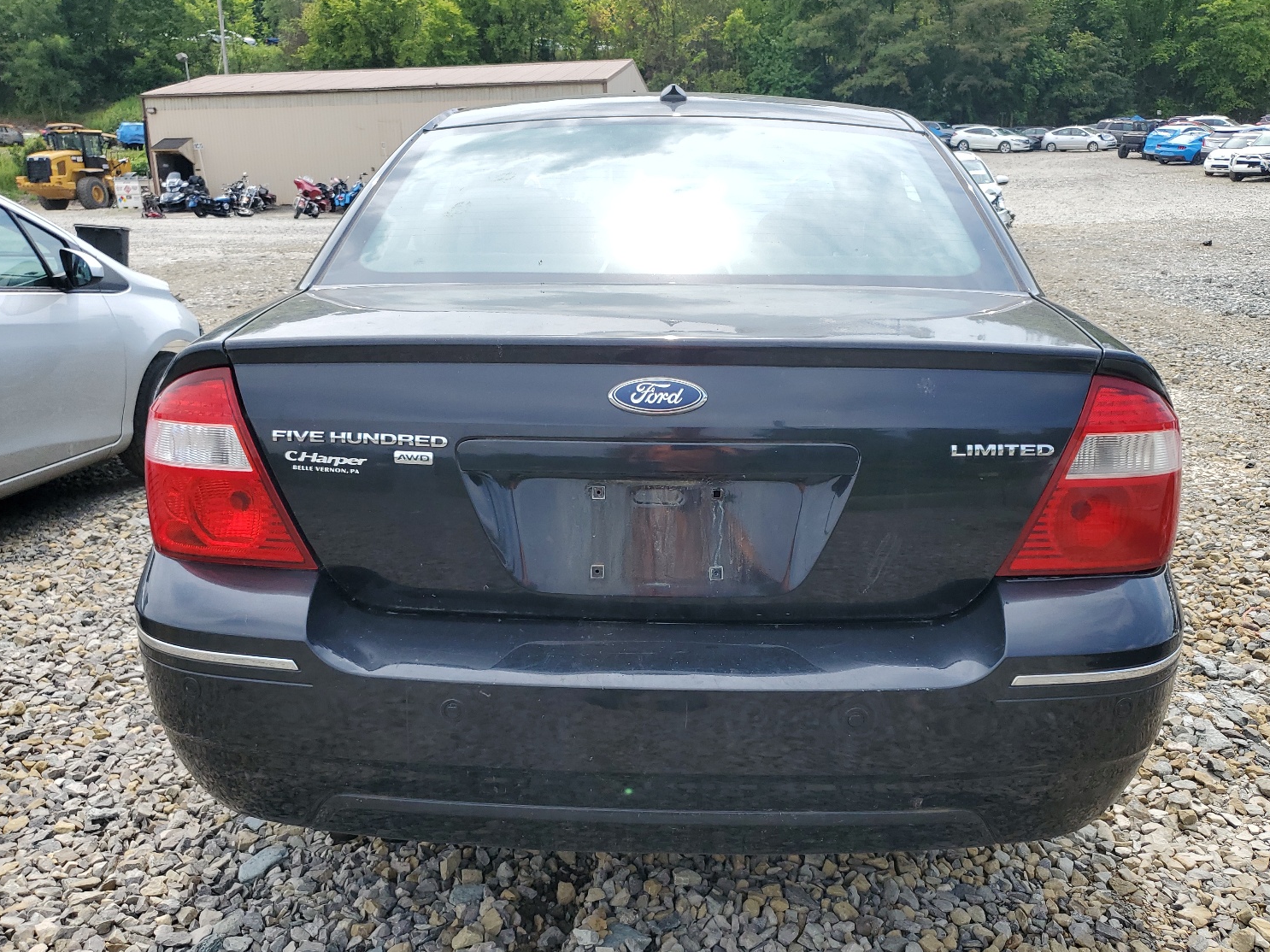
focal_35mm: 28
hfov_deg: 63.4
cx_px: 662
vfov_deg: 49.7
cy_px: 504
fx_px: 1027
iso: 50
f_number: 1.5
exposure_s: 1/1667
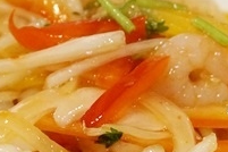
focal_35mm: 157
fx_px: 994
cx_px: 84
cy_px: 141
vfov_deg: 8.7
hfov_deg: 13.1
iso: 1600
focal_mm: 34
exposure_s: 1/60
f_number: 5.6
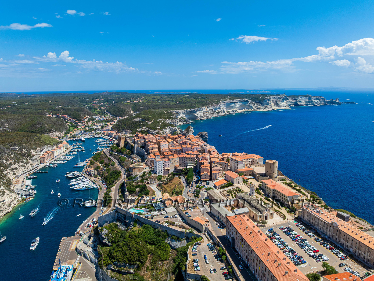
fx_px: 259
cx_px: 187
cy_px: 140
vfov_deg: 56.8
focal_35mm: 24
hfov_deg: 71.6
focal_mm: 12.3
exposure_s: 1/200
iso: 100
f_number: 10
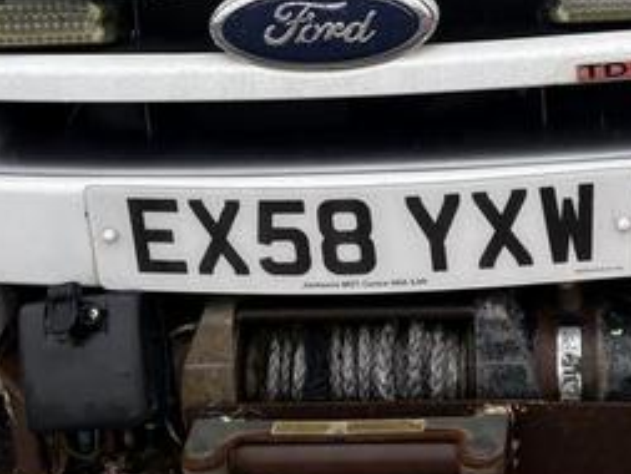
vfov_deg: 15.4
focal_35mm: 92
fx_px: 1678
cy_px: -130
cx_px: 424
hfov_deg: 21.2
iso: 40
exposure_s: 1/299
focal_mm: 5.96
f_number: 1.6
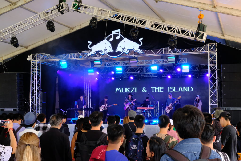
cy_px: 80
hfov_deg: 38.9
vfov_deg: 26.5
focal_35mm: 51
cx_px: 120
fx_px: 341
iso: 6400
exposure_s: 1/125
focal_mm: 34.3
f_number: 13
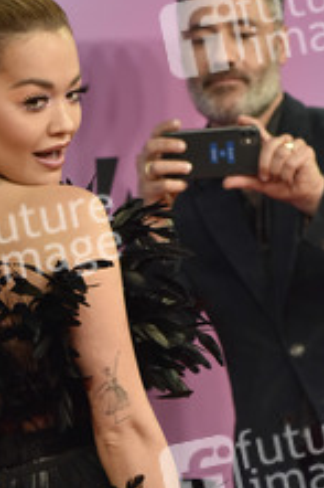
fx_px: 3556
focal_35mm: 263
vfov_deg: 7.8
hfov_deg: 5.2
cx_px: 73
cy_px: 358
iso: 2000
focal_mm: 145
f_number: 5.6
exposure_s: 1/200
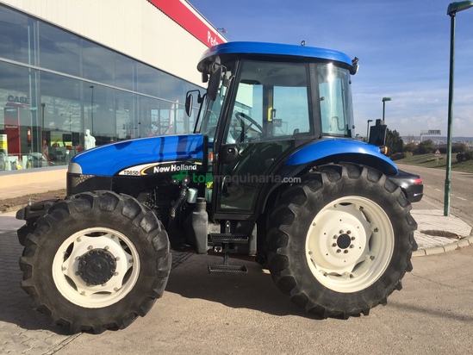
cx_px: 236
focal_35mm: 29
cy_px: 178
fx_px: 396
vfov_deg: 48.2
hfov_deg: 61.6
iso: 32
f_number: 2.2
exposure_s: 1/2326
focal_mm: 4.15
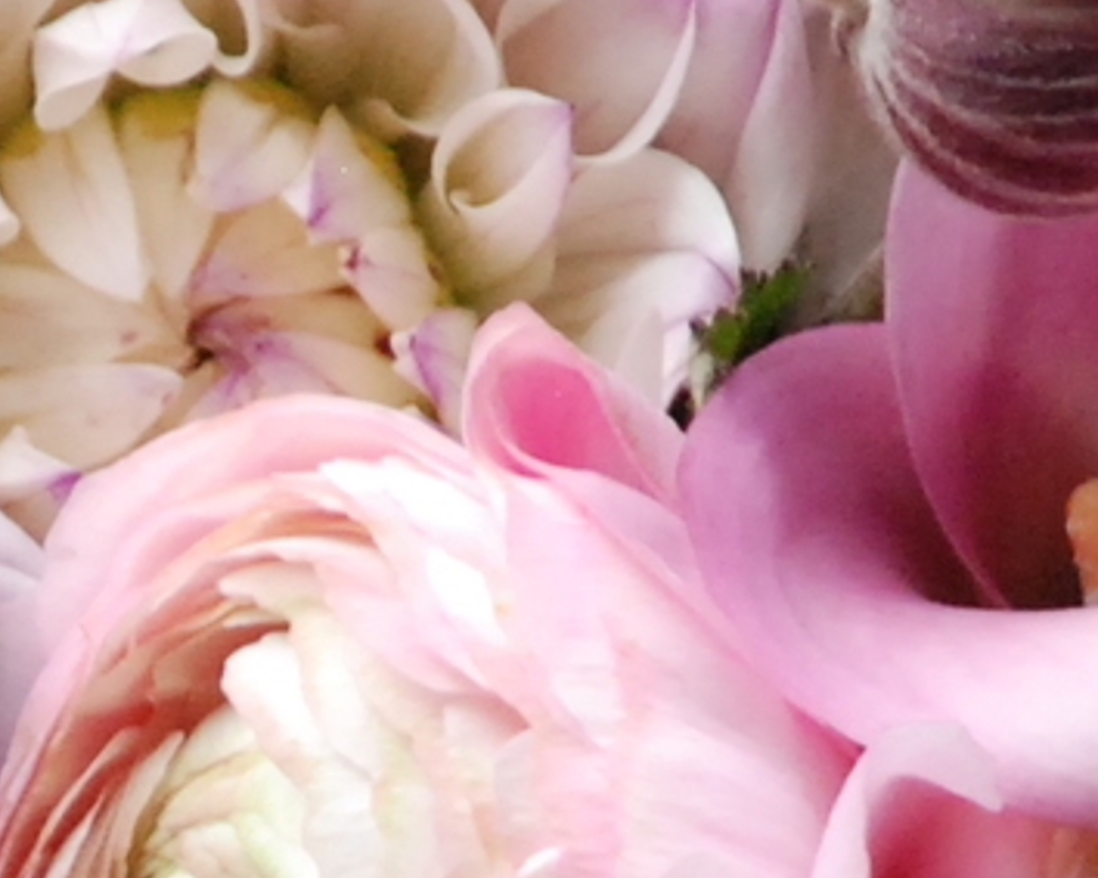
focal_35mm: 1343
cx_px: 74
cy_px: 1117
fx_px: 43641
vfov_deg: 1.2
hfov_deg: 1.4
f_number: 5.6
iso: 1000
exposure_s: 1/500
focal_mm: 135
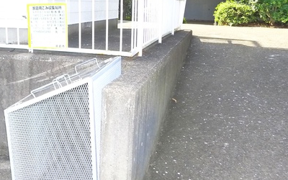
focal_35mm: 65
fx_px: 510
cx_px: 71
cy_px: 112
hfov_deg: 31.0
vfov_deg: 20.0
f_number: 2.8
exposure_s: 1/250
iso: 400
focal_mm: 7.5
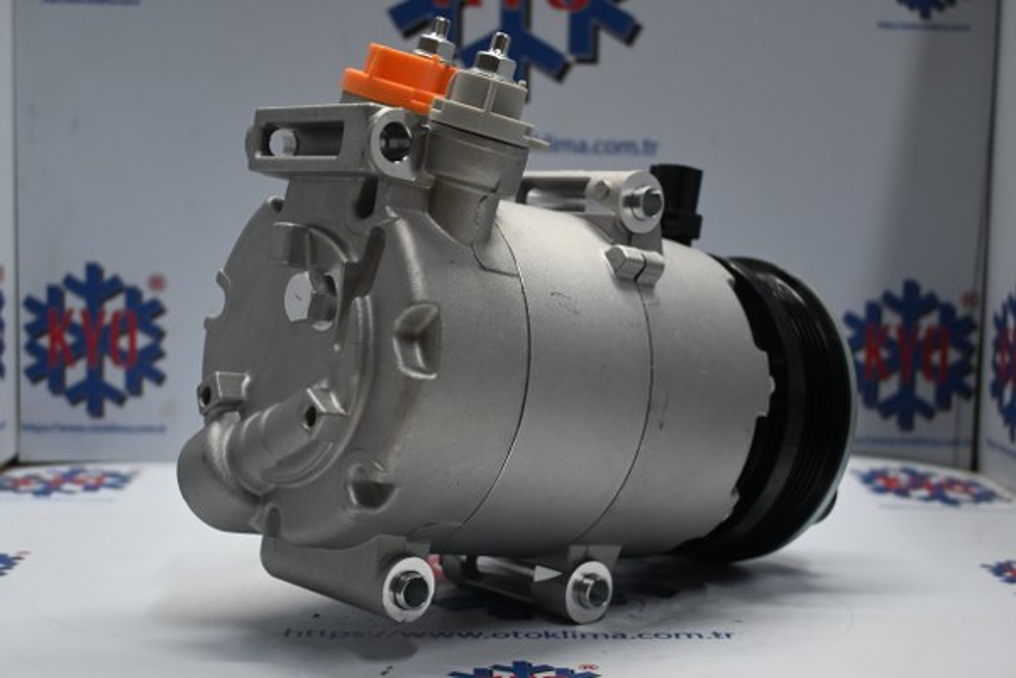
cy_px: 339
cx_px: 508
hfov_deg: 37.9
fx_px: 1482
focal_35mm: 52
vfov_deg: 25.8
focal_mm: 35
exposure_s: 1/60
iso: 720
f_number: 5.3
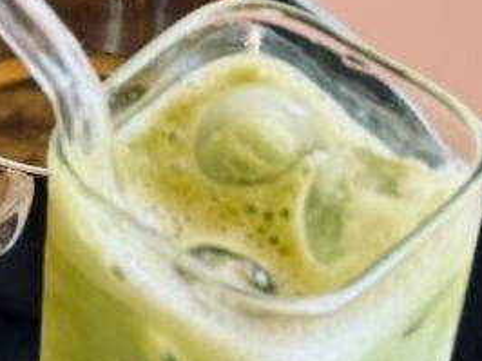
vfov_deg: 8.0
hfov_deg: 10.3
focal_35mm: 185
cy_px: 109
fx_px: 2574
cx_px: -275
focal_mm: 6.76
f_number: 1.78
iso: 200
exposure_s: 1/50
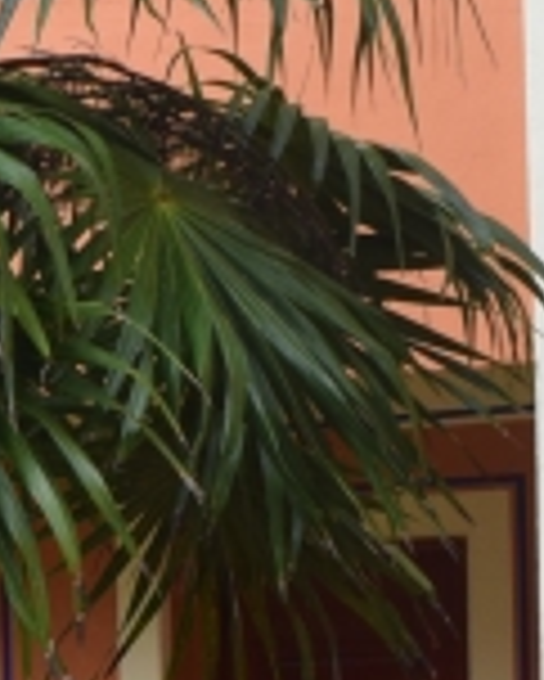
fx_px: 3458
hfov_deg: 8.3
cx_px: -697
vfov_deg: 10.8
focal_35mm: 172
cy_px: 1049
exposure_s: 1/125
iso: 400
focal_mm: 18
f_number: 8
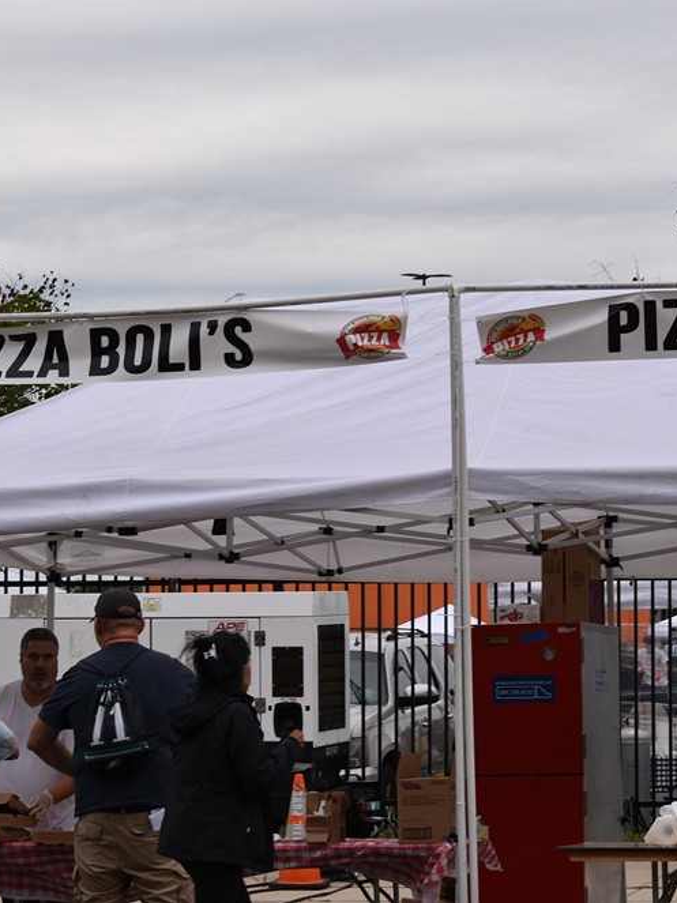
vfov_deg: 16.5
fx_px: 3123
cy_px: 450
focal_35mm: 120
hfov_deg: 12.4
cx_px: 426
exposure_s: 1/250
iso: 320
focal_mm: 55
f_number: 8
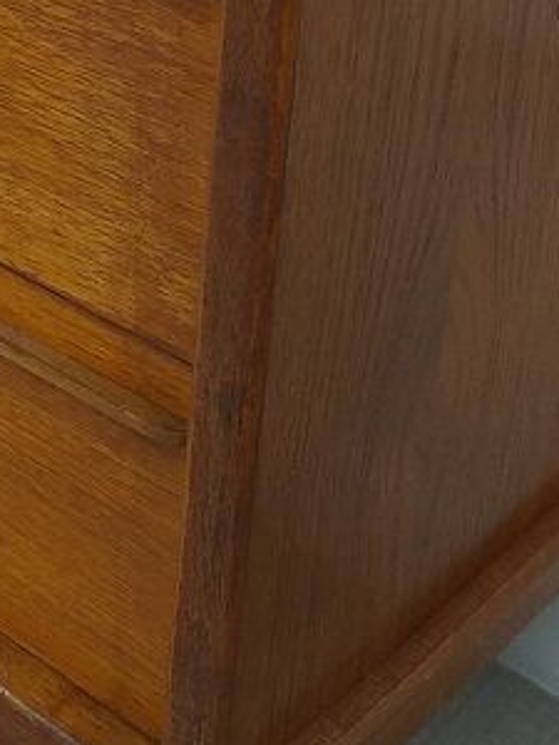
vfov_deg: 23.6
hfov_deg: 17.4
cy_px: -55
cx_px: -222
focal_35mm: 78
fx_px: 1679
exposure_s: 1/50
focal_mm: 3.6
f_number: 1.9
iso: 64
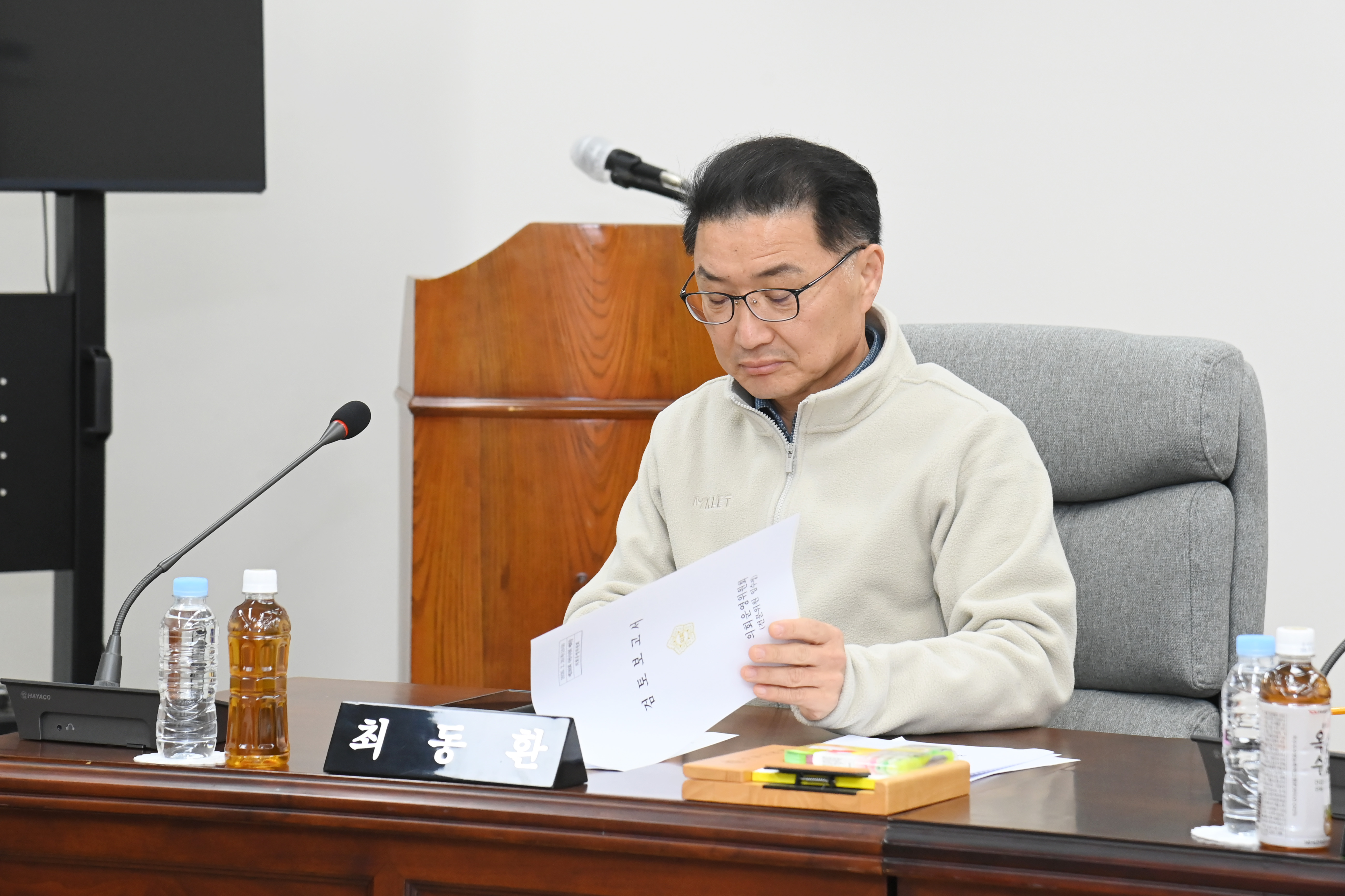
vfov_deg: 11.4
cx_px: 672
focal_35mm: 120
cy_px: 448
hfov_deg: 17.1
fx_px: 4483
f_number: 6.3
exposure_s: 1/250
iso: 3200
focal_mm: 120
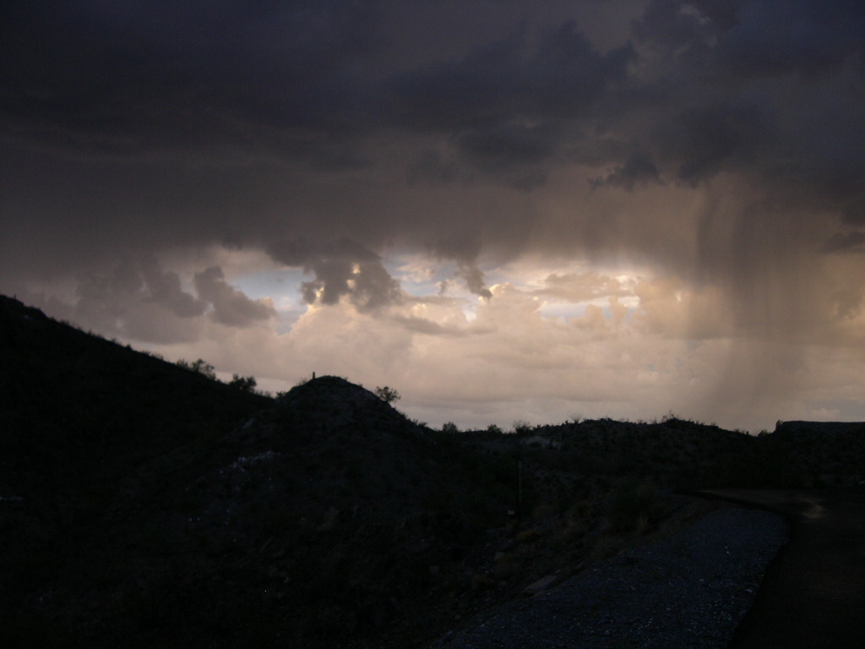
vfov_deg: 37.7
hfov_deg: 49.0
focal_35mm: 38
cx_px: 432
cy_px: 324
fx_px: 950
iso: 100
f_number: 2.8
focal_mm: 8
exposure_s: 1/108
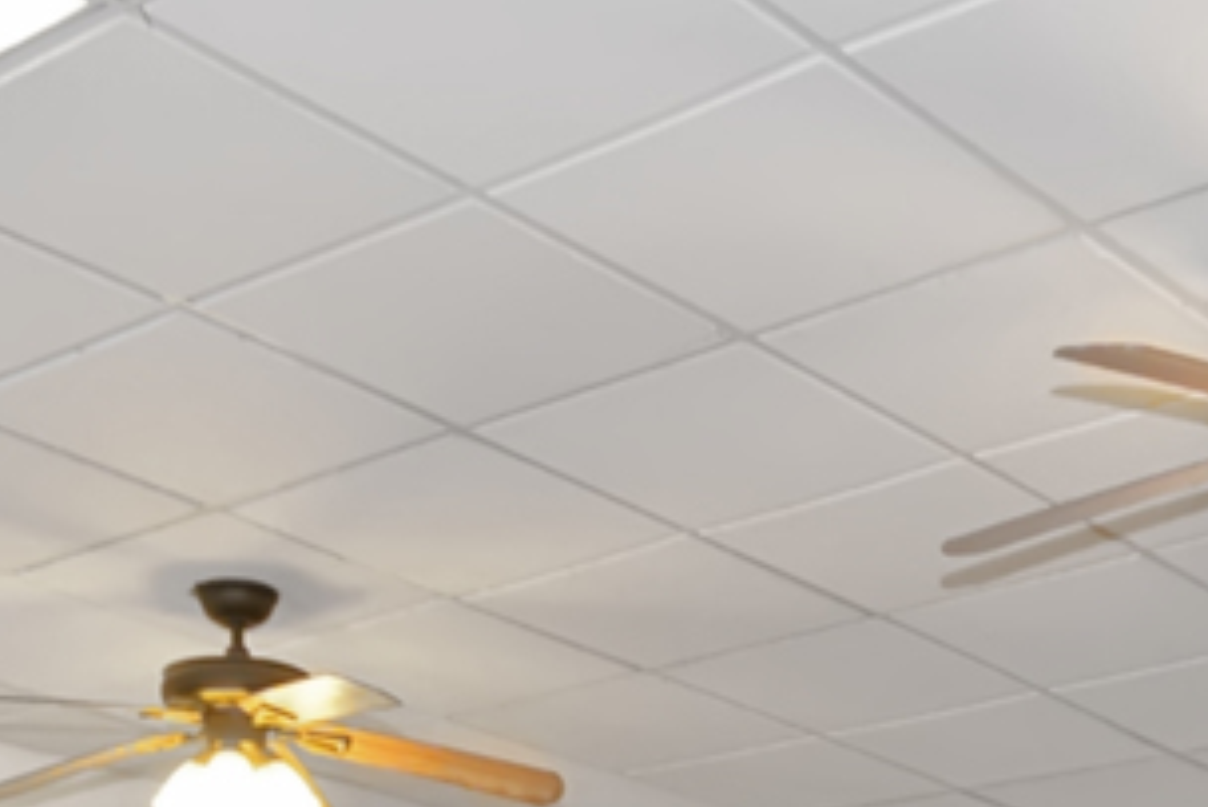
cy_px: 1471
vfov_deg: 14.8
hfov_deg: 25.3
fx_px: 2686
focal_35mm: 80
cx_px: 723
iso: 250
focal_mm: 10
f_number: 7.1
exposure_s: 1/6
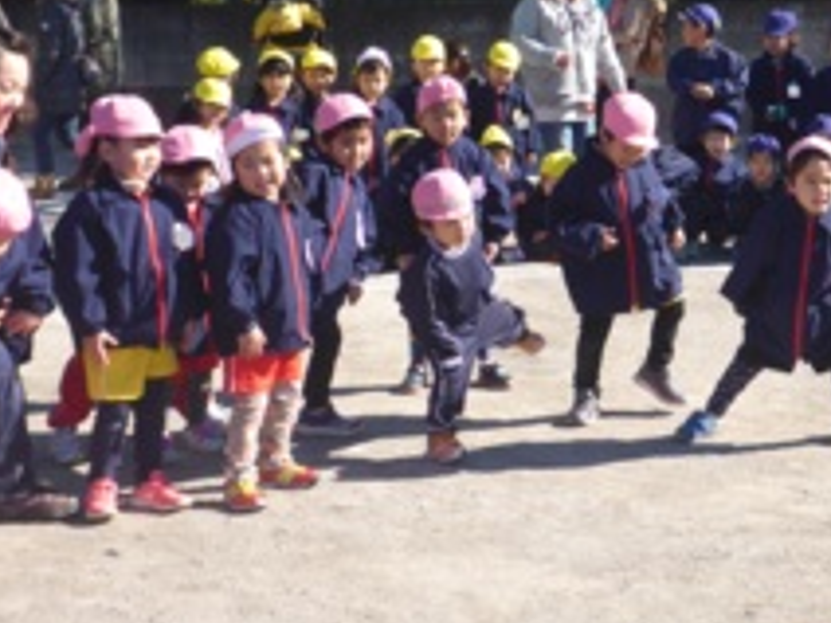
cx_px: 615
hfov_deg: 23.9
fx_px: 1945
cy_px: 157
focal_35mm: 81
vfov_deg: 18.1
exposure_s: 1/320
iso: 100
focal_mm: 8.4
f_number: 4.5
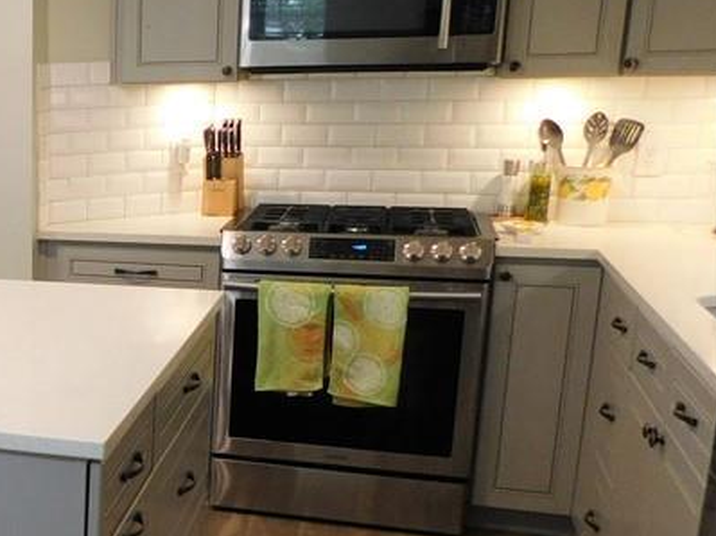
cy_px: 378
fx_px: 1220
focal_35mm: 59
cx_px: -194
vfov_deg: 24.6
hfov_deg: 27.7
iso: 200
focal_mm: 4
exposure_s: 1/30
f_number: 3
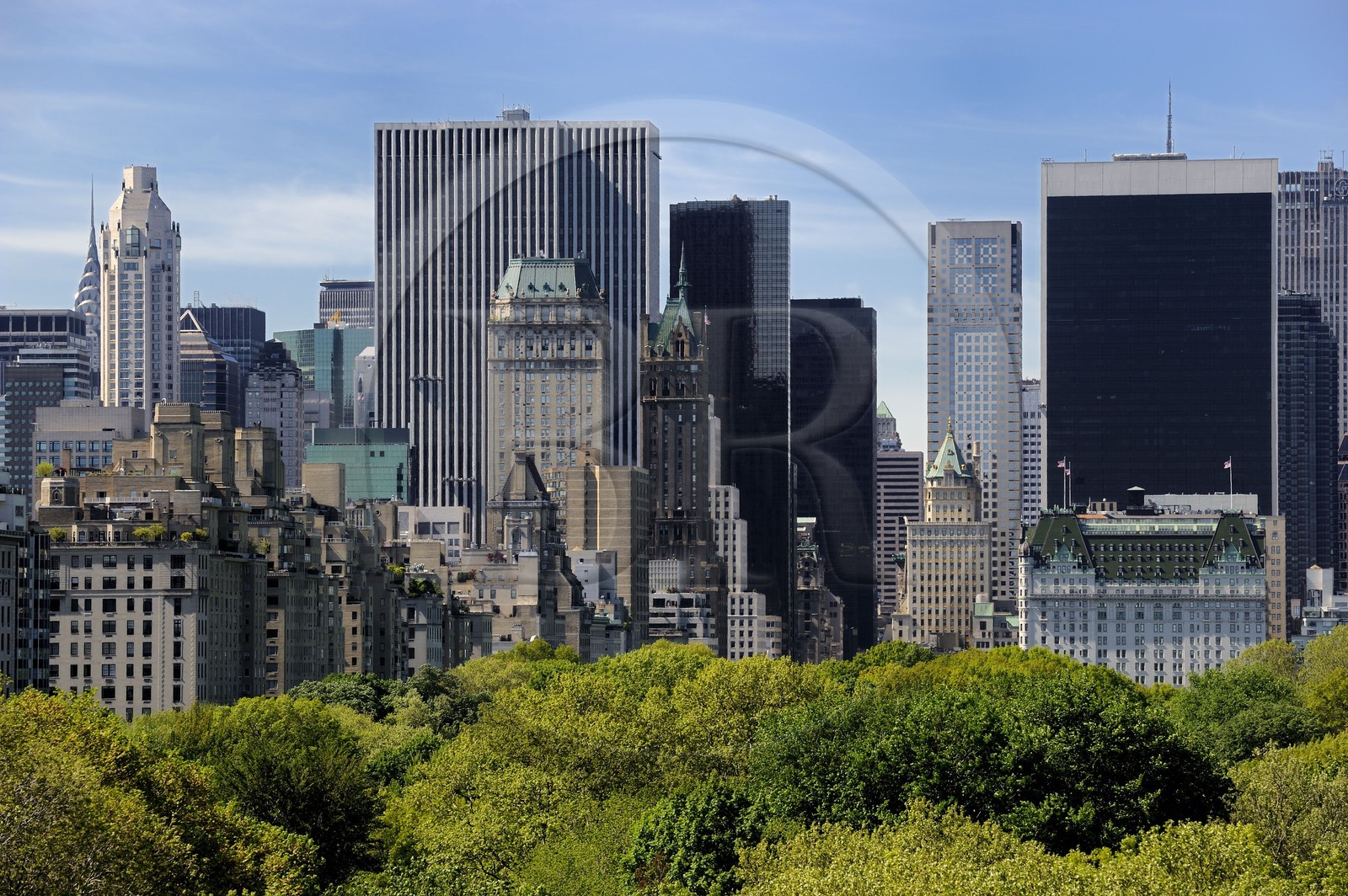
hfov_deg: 14.2
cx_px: 674
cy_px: 448
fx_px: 5425
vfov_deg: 9.4
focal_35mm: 145
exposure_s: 1/250
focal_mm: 145
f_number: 8
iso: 200
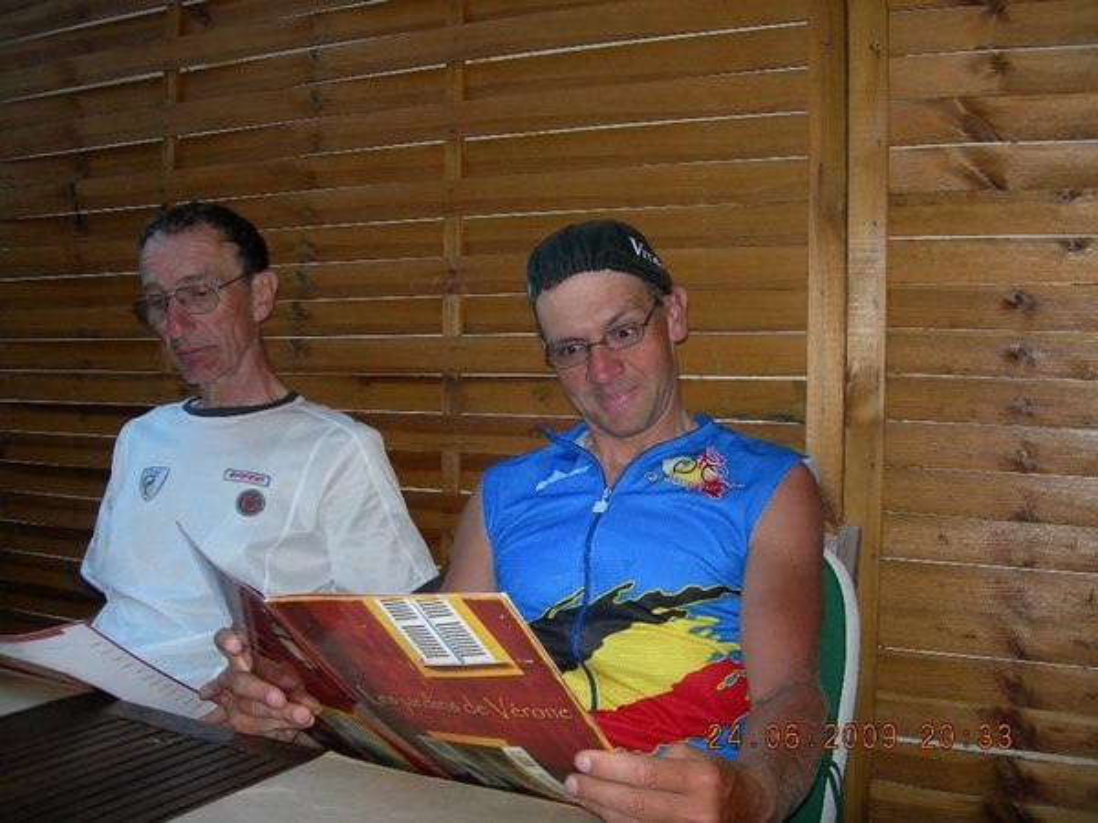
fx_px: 1205
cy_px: 412
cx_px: 549
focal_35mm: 38
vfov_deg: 37.7
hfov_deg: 49.0
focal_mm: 7.8
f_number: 2.8
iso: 50
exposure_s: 1/60.1
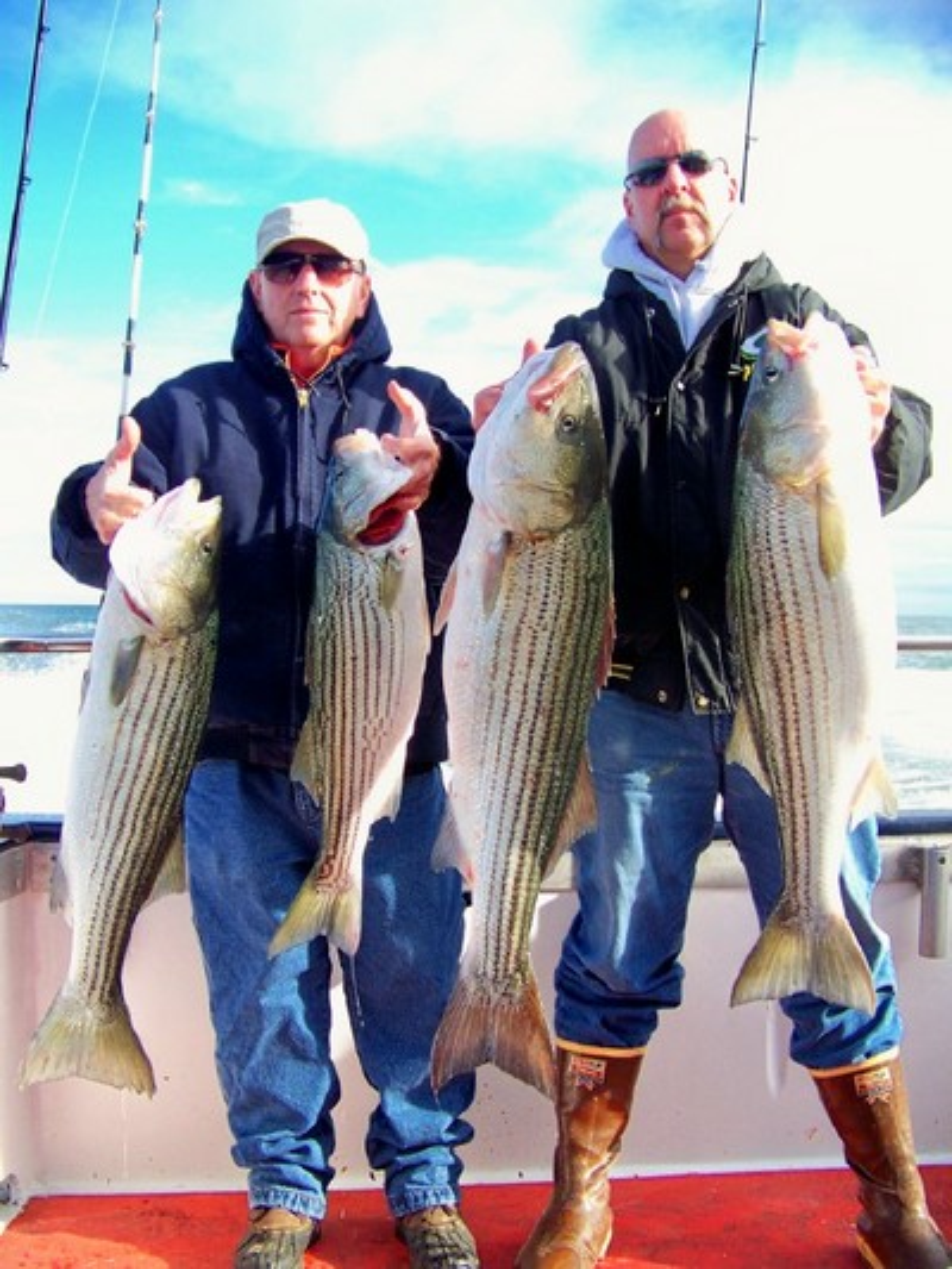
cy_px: 634
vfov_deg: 51.3
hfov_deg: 39.7
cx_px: 476
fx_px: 1320
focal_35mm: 36
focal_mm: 5.85
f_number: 2.8
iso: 64
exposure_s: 1/200
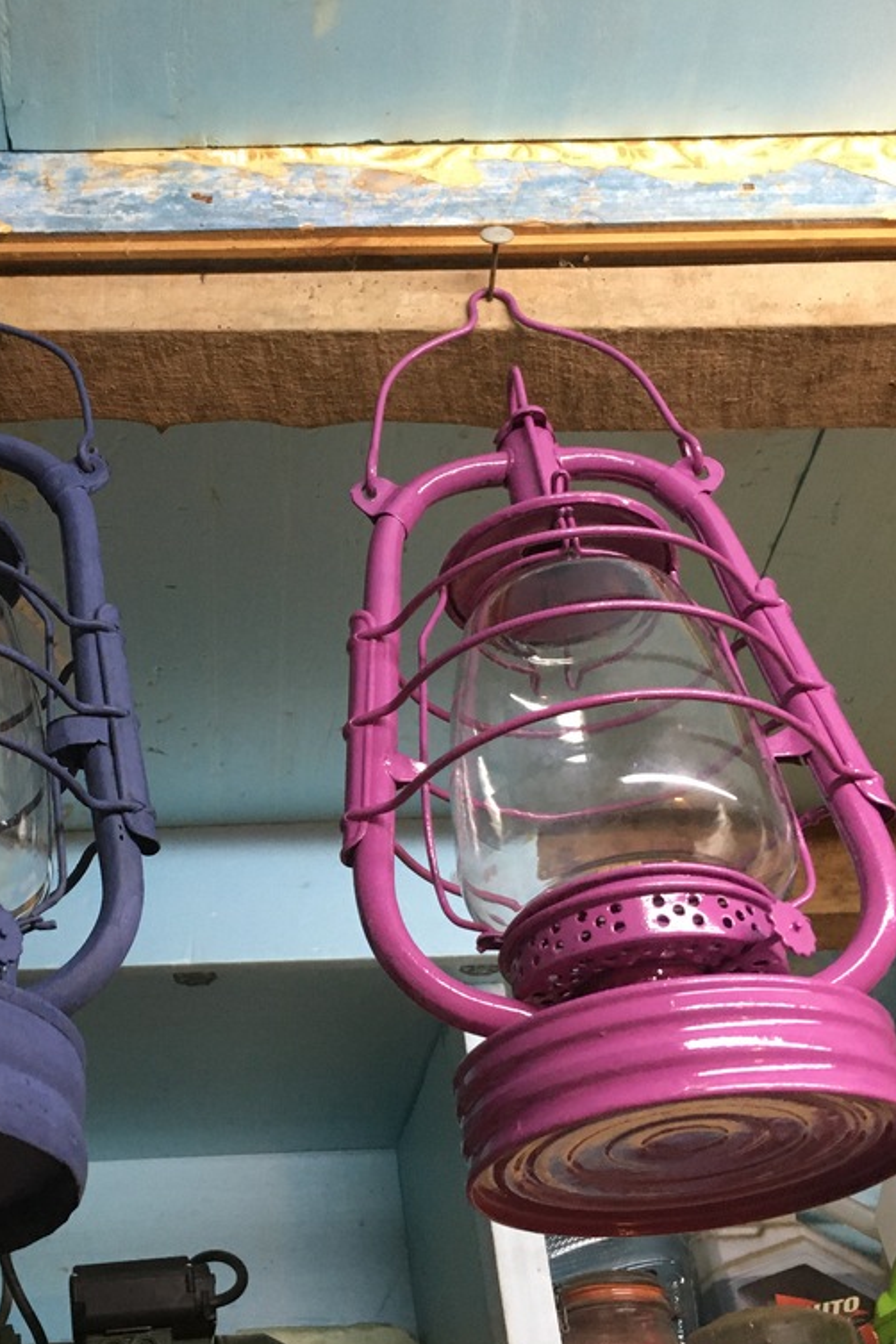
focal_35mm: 41
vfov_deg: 47.4
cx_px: 212
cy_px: 684
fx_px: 1531
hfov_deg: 32.0
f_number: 2.2
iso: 200
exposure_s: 1/33
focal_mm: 4.15
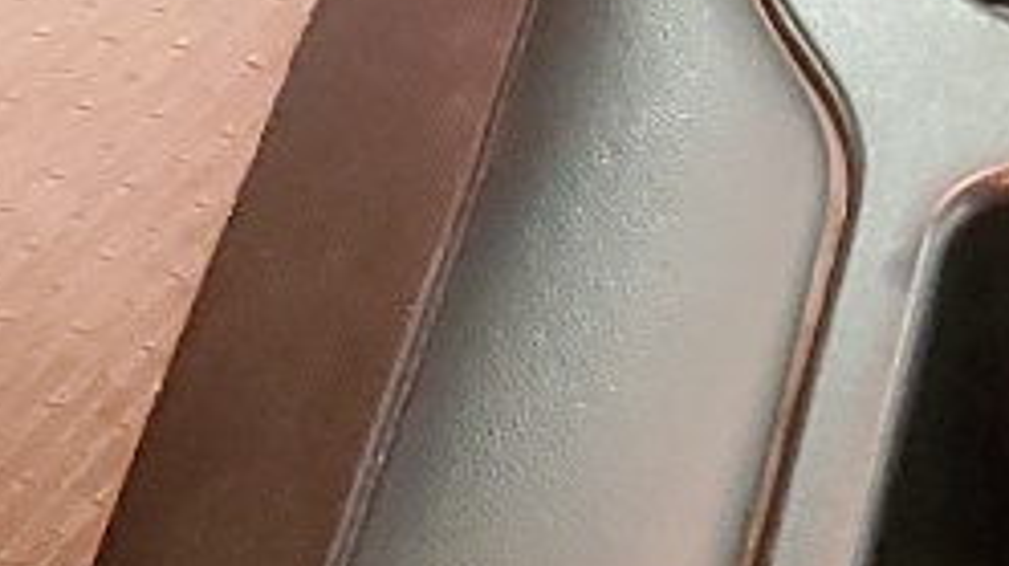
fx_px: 4892
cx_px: 1204
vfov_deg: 6.5
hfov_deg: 11.5
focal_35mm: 183
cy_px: -358
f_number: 1.5
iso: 404
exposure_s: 1/15
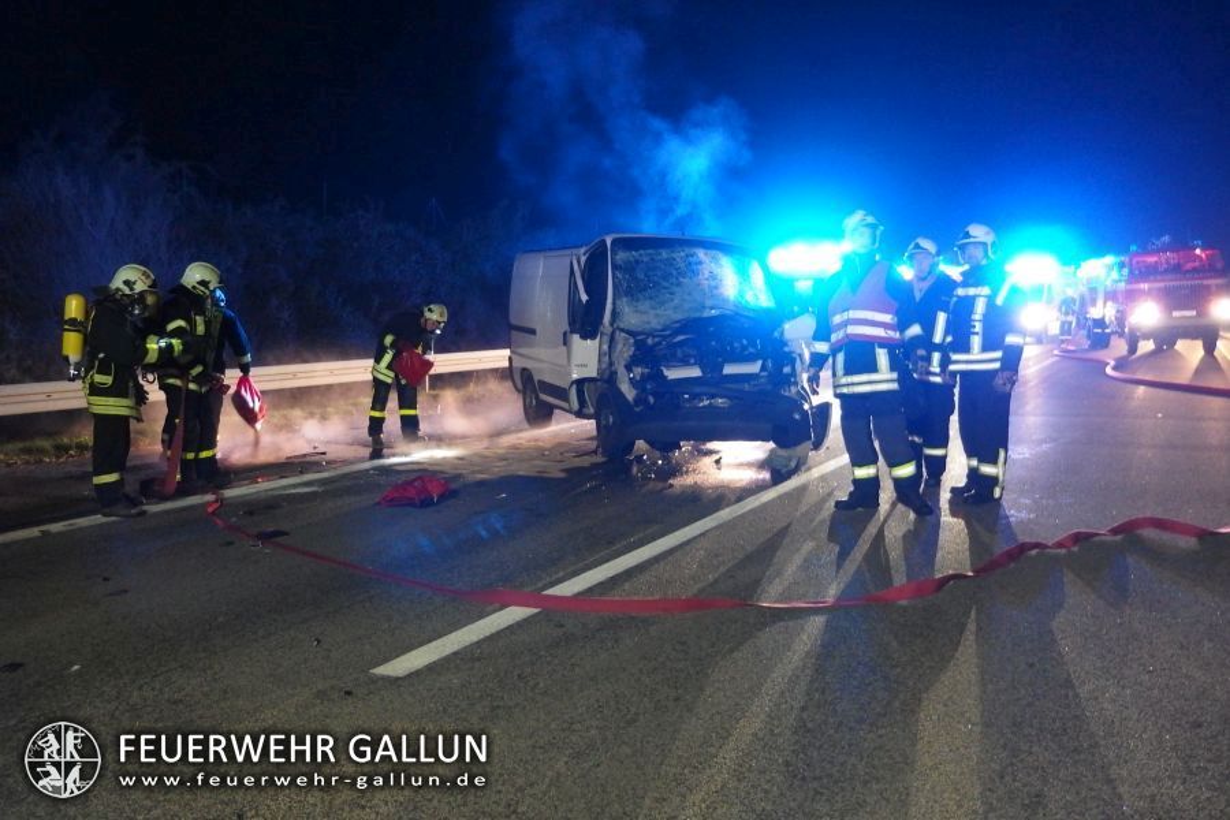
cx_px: 615
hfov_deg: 69.4
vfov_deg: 49.6
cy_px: 410
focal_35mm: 26
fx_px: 888
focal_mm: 4.7
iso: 800
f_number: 1.8
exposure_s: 1/15
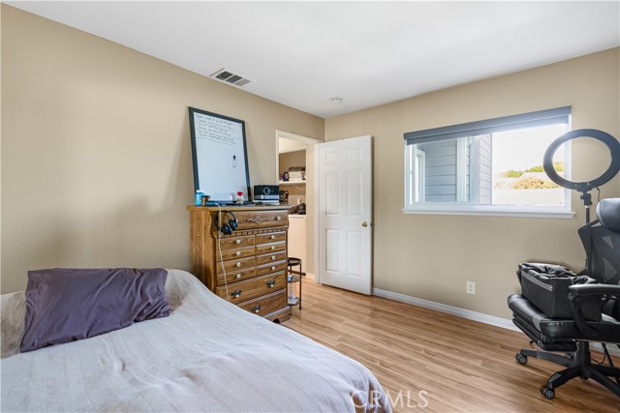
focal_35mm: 16
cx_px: 310
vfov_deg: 73.8
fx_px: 276
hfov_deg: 96.7
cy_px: 206
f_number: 5
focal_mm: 16
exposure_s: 1/10
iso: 400
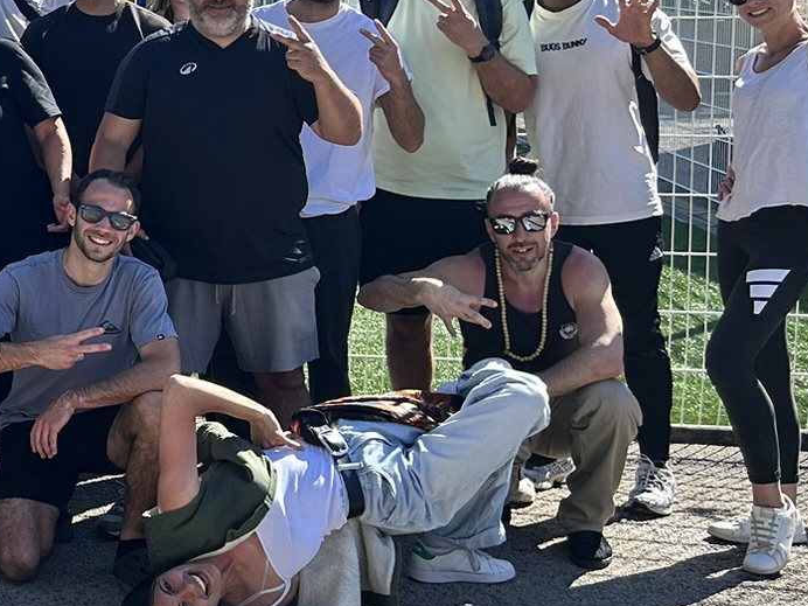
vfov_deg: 19.0
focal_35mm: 77
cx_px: -278
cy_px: 126
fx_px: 1797
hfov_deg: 22.4
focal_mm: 5.7
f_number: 1.5
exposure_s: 1/2208
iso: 50
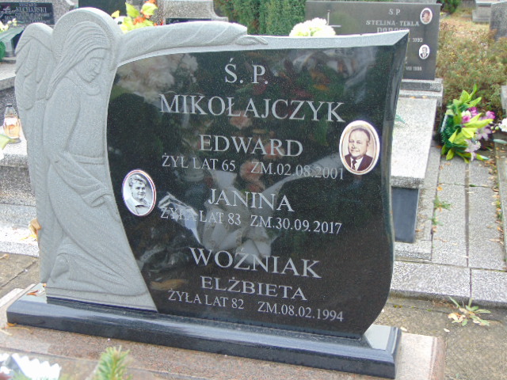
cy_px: 190
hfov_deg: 38.2
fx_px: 732
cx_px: 254
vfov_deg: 29.1
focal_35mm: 50
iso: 80
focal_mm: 9
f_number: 3.5
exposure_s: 1/80
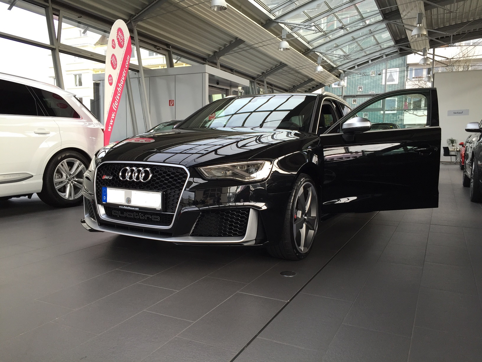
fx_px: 404
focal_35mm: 29
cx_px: 241
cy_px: 181
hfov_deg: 61.7
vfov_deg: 48.2
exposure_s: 1/100
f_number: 2.2
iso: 50
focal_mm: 4.15
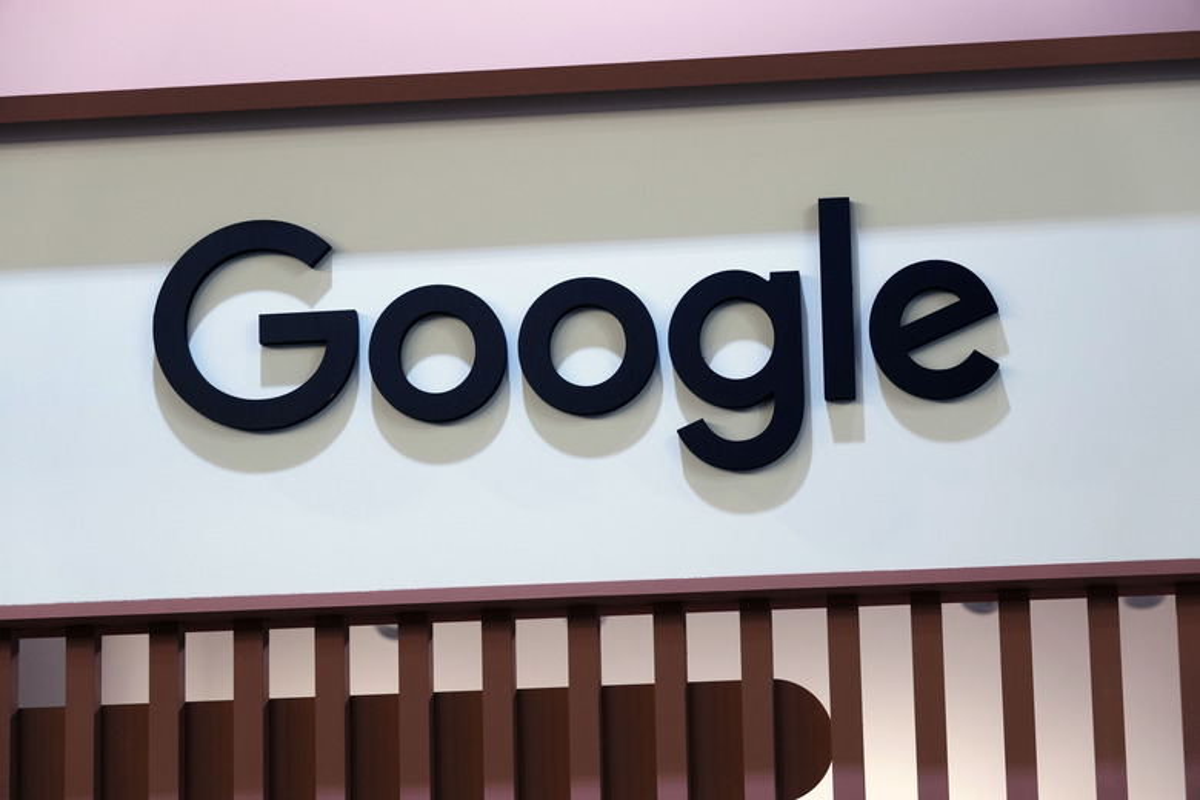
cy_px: 400
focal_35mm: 108
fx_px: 3600
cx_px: 600
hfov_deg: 18.9
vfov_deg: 12.7
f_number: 5.6
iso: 800
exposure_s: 1/100
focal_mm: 108
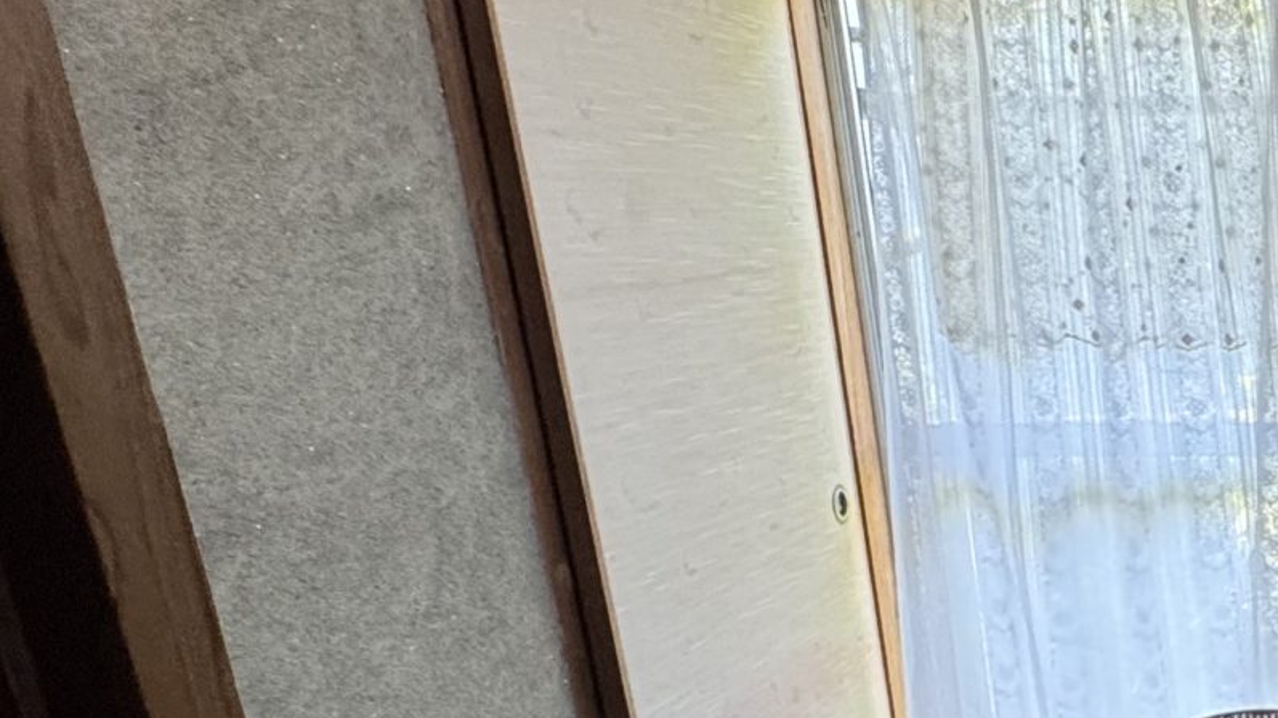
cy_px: 789
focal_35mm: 49
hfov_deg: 32.5
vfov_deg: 23.0
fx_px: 1660
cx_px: 1629
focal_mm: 2.22
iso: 250
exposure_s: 1/60
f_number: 2.2
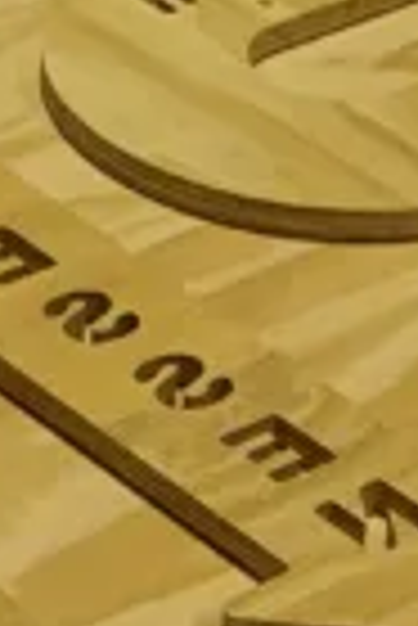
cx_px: 166
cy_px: 1004
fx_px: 3196
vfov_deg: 10.7
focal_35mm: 184
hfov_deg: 7.5
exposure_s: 1/50
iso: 200
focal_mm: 6.76
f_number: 1.78
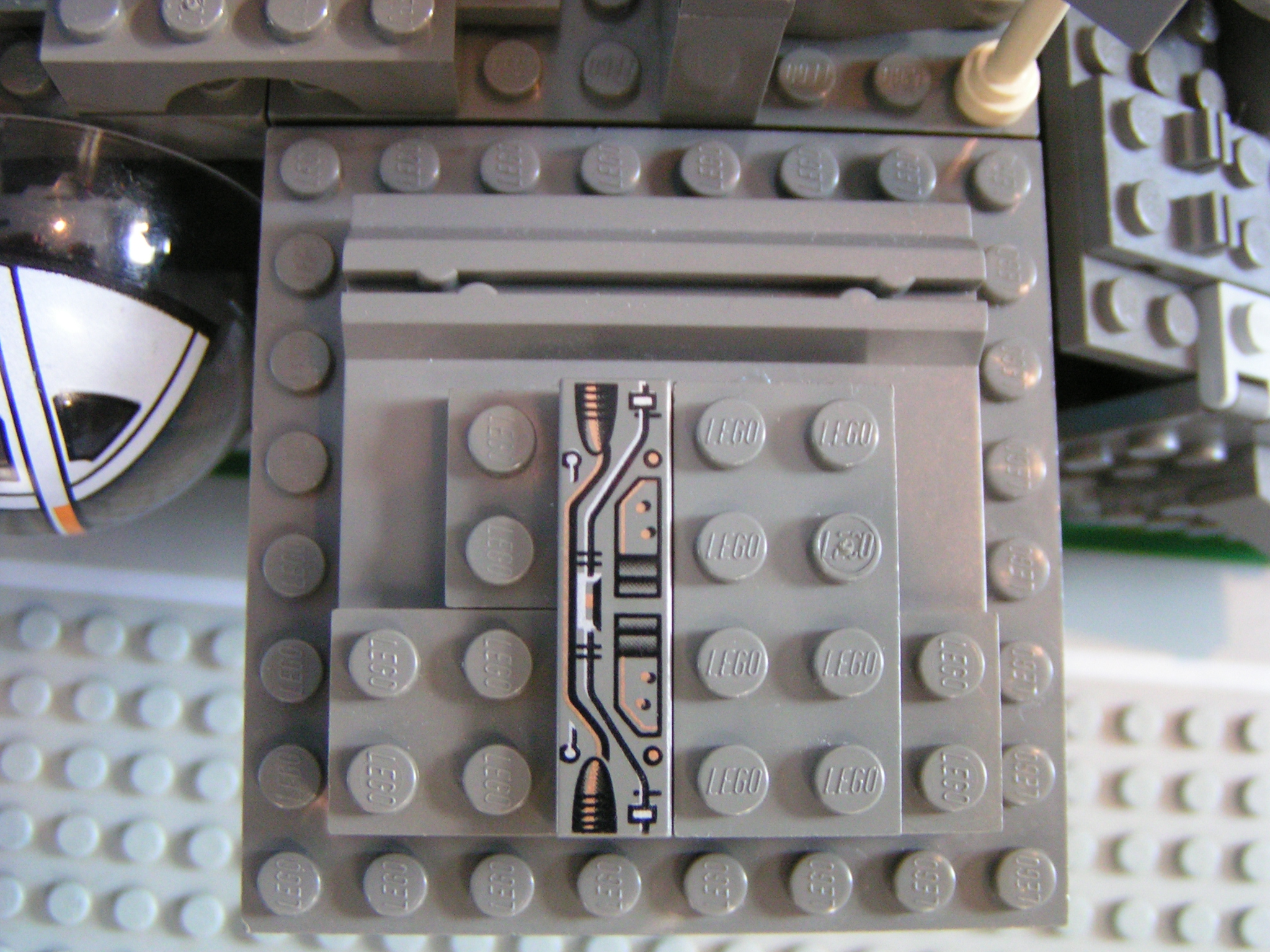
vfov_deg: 33.6
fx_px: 1578
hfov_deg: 43.9
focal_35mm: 43
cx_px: 635
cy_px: 476
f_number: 2.8
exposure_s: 1/20
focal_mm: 6.6
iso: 200
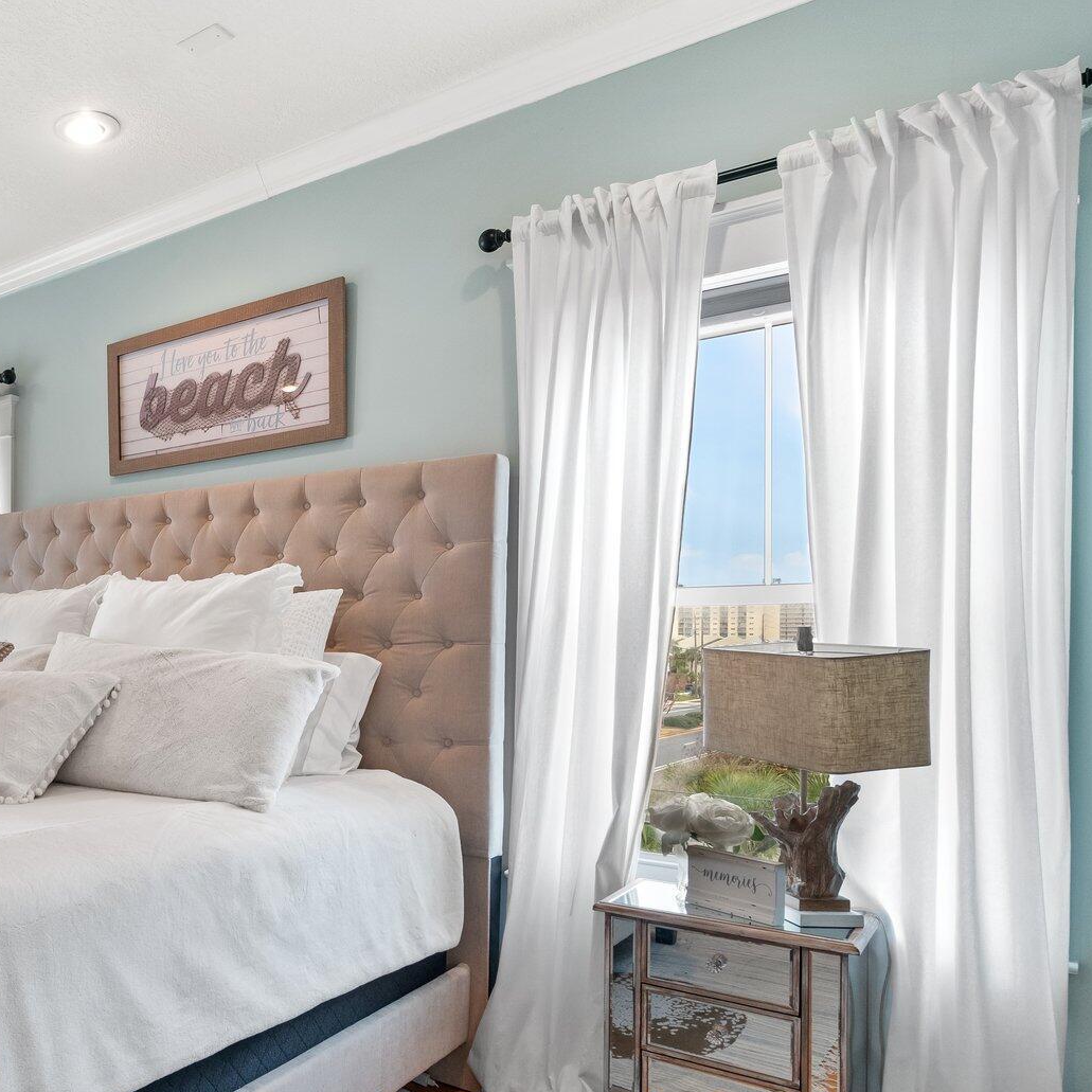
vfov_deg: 57.3
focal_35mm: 28
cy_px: 637
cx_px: 70
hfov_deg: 49.8
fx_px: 994
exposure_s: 1/3
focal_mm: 11
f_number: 8
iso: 800
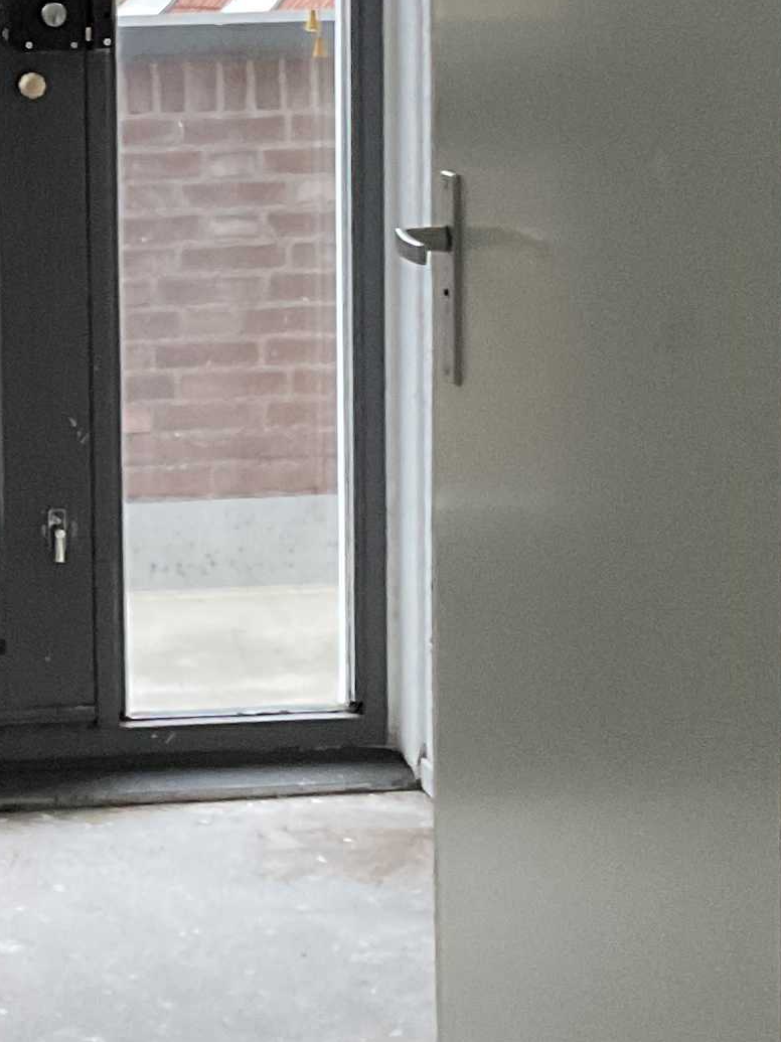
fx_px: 3400
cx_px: -84
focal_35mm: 113
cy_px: 248
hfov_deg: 12.9
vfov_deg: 17.3
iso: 250
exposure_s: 1/33
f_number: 1.8
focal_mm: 3
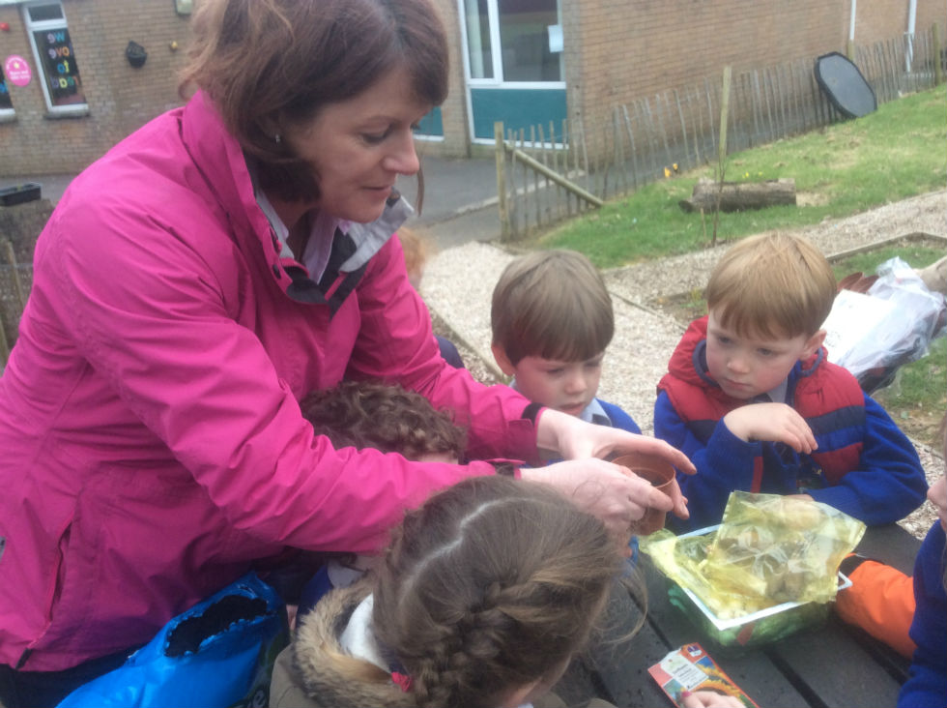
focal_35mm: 32
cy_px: 354
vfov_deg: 44.1
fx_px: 874
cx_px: 474
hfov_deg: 56.9
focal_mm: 3.3
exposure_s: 1/120
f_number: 2.4
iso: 40
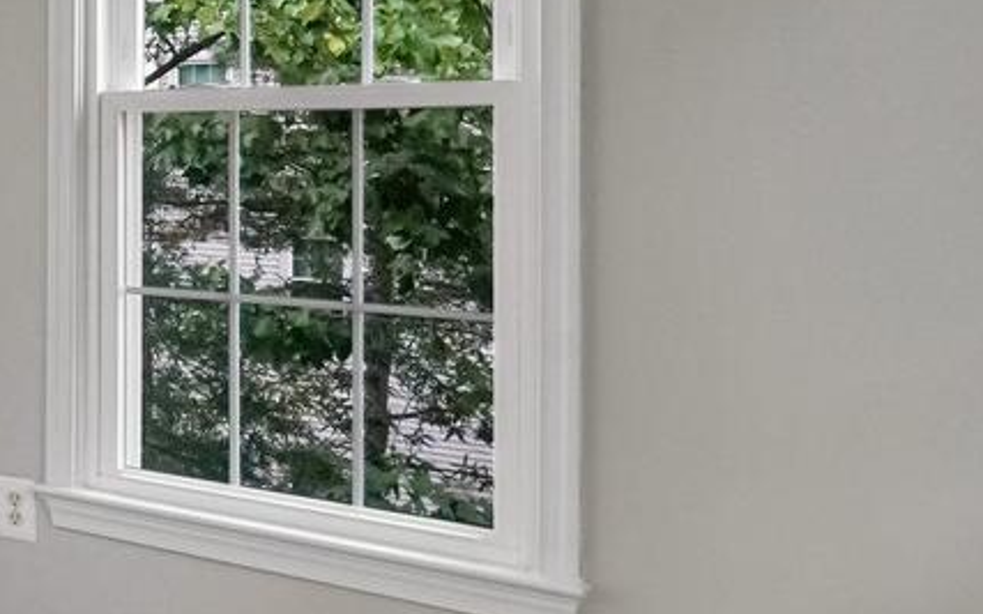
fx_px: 1474
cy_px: 120
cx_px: -444
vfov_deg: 23.2
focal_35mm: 55
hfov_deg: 27.3
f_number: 8
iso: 1250
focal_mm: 16
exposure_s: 1/1000
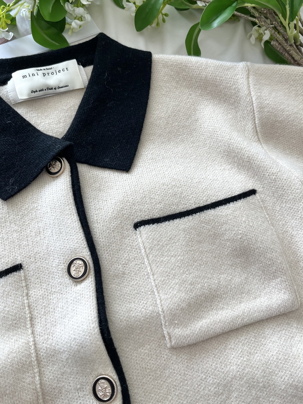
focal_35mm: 30
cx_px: 162
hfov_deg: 46.8
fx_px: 350
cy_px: 177
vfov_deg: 59.8
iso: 40
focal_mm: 5.1
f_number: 1.6
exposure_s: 1/122
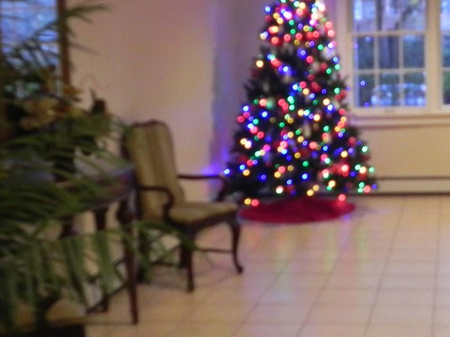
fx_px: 871
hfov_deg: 28.7
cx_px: 308
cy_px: 153
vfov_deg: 21.9
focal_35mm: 67
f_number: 2.8
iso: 400
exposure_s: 1/15.8
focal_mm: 4.6
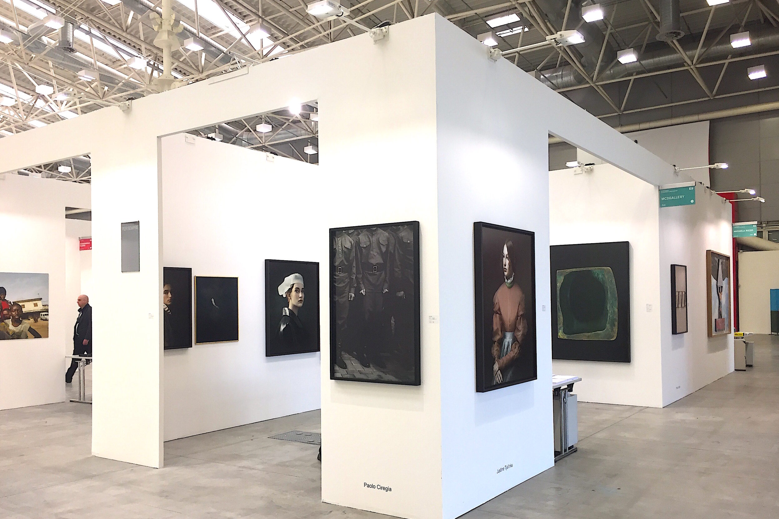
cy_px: 293
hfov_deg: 60.3
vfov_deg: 42.2
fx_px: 671
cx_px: 392
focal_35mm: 31
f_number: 2.2
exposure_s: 1/33
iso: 32
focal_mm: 4.15
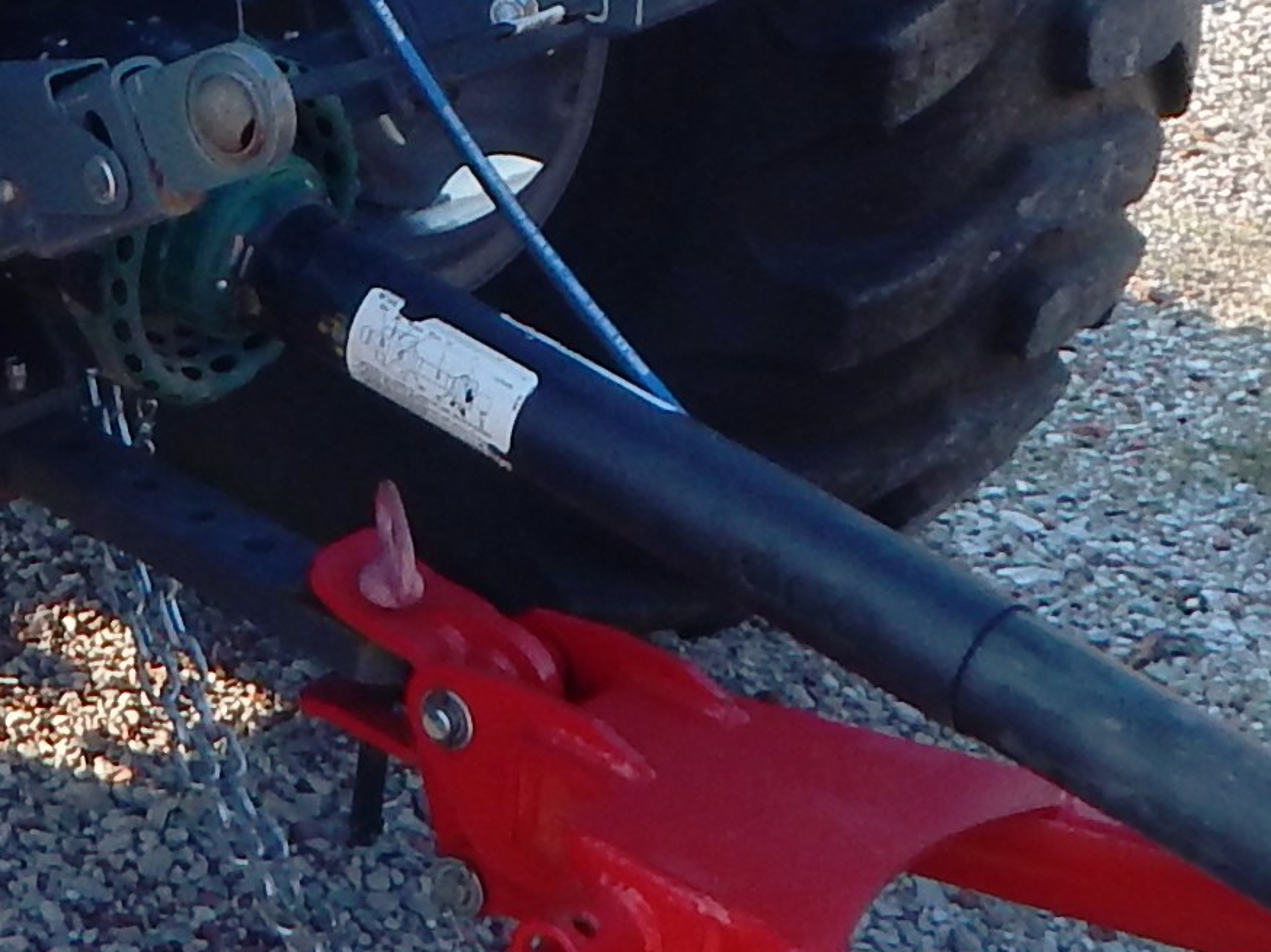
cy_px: -592
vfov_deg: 12.0
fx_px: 4258
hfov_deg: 16.1
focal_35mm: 116
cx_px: -352
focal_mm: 4
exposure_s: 1/320
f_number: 3
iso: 125
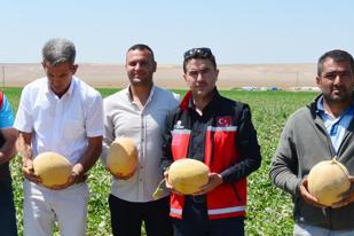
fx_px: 767
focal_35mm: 78
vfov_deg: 17.4
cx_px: 90
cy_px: 180
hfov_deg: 25.7
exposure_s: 1/400
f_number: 11
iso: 200
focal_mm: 26
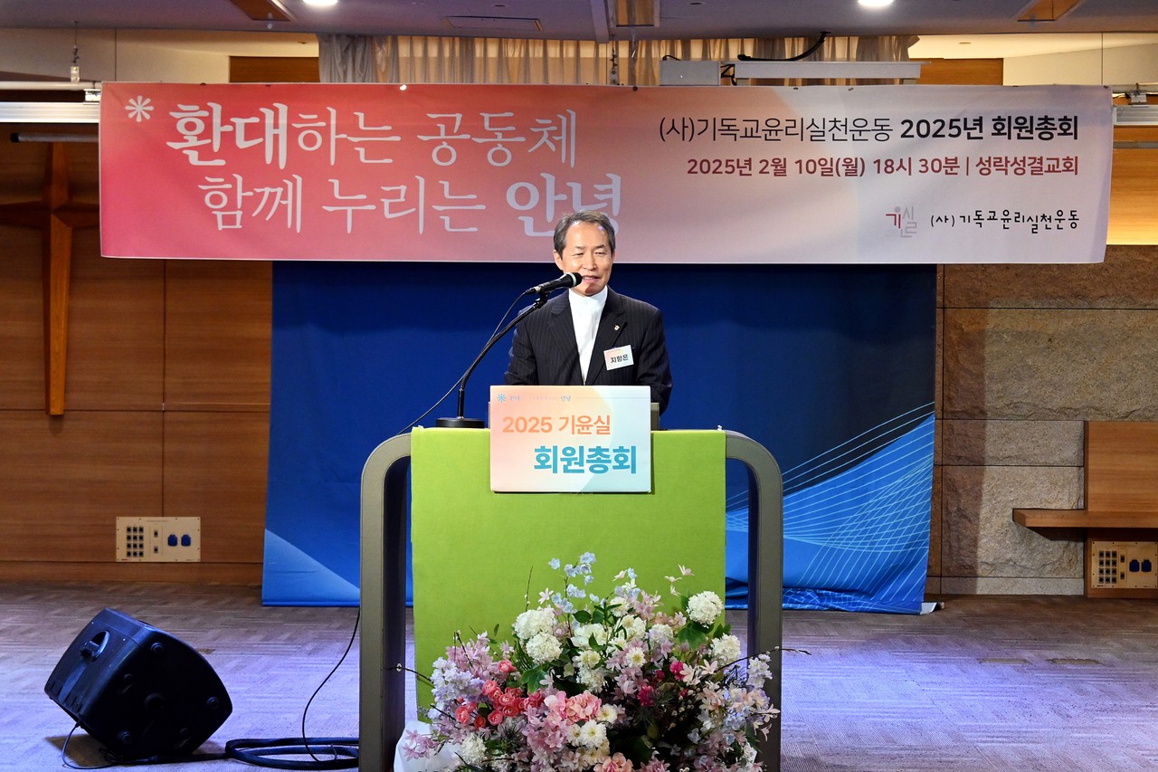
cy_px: 386
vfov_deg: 20.2
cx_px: 579
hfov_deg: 29.9
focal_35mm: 68
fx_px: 2171
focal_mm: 45
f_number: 6
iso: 3200
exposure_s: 1/125
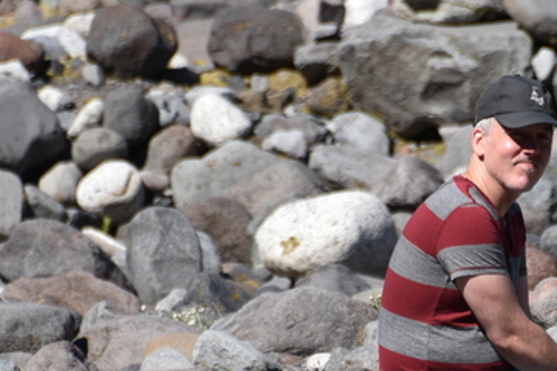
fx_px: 16508
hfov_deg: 1.9
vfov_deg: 1.3
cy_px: 329
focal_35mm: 1067
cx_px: 438
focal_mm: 300
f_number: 5.6
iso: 125
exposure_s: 1/640
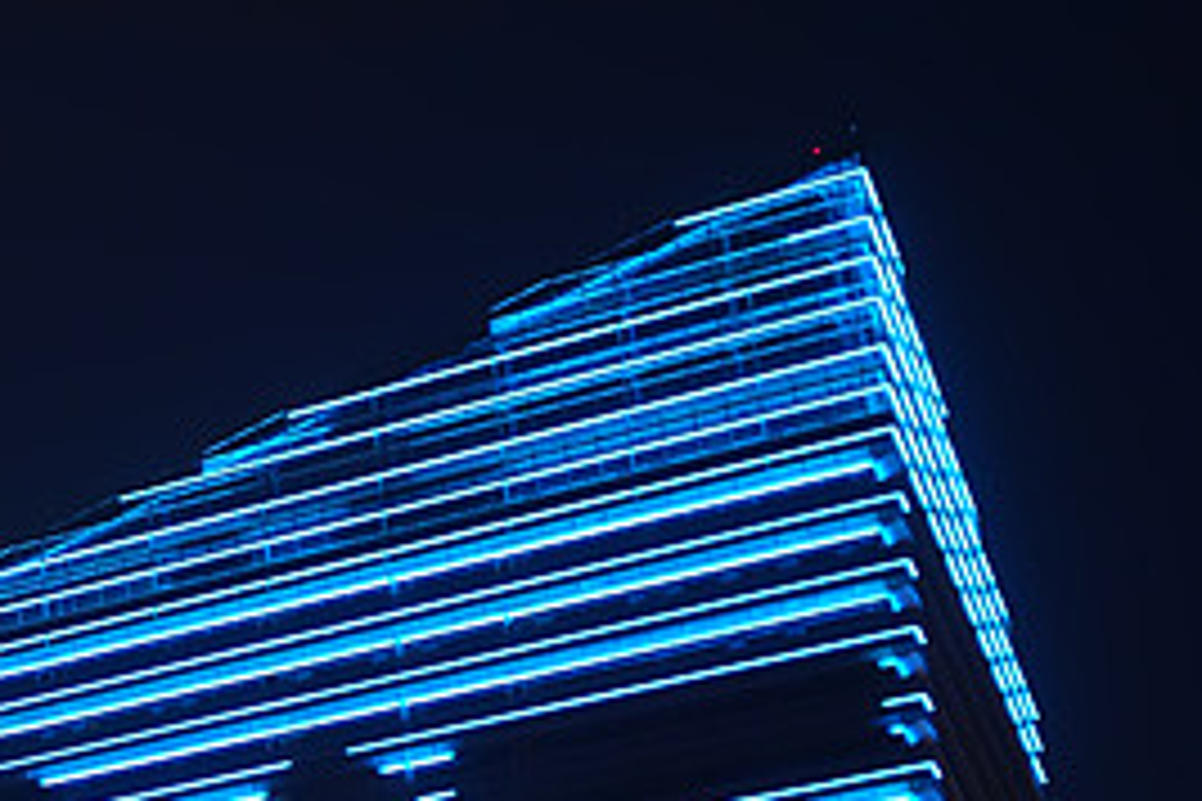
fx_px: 3906
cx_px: -329
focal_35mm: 117
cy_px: 934
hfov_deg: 16.6
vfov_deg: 11.5
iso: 800
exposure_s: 1/25
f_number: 2.8
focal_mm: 14.57
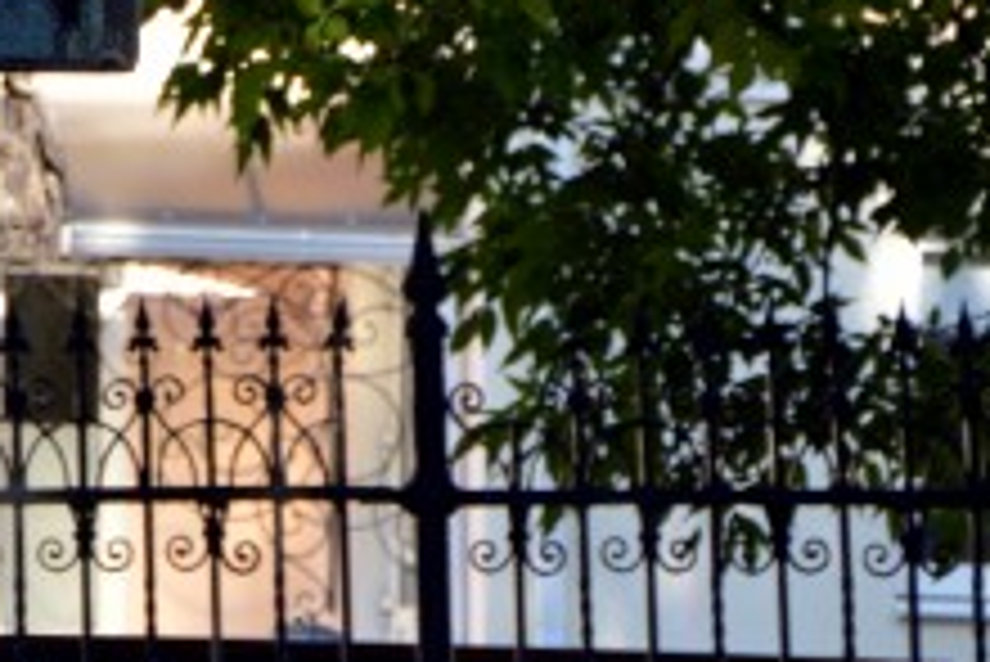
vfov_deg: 3.6
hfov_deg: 5.4
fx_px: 10484
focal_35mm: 381
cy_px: -234
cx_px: -490
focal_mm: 70
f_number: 5.3
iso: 100
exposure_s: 1/160
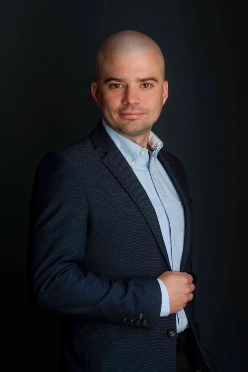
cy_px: 186
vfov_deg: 23.9
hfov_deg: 16.1
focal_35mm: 85
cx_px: 124
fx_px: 878
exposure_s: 1/160
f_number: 4.8
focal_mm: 85
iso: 100
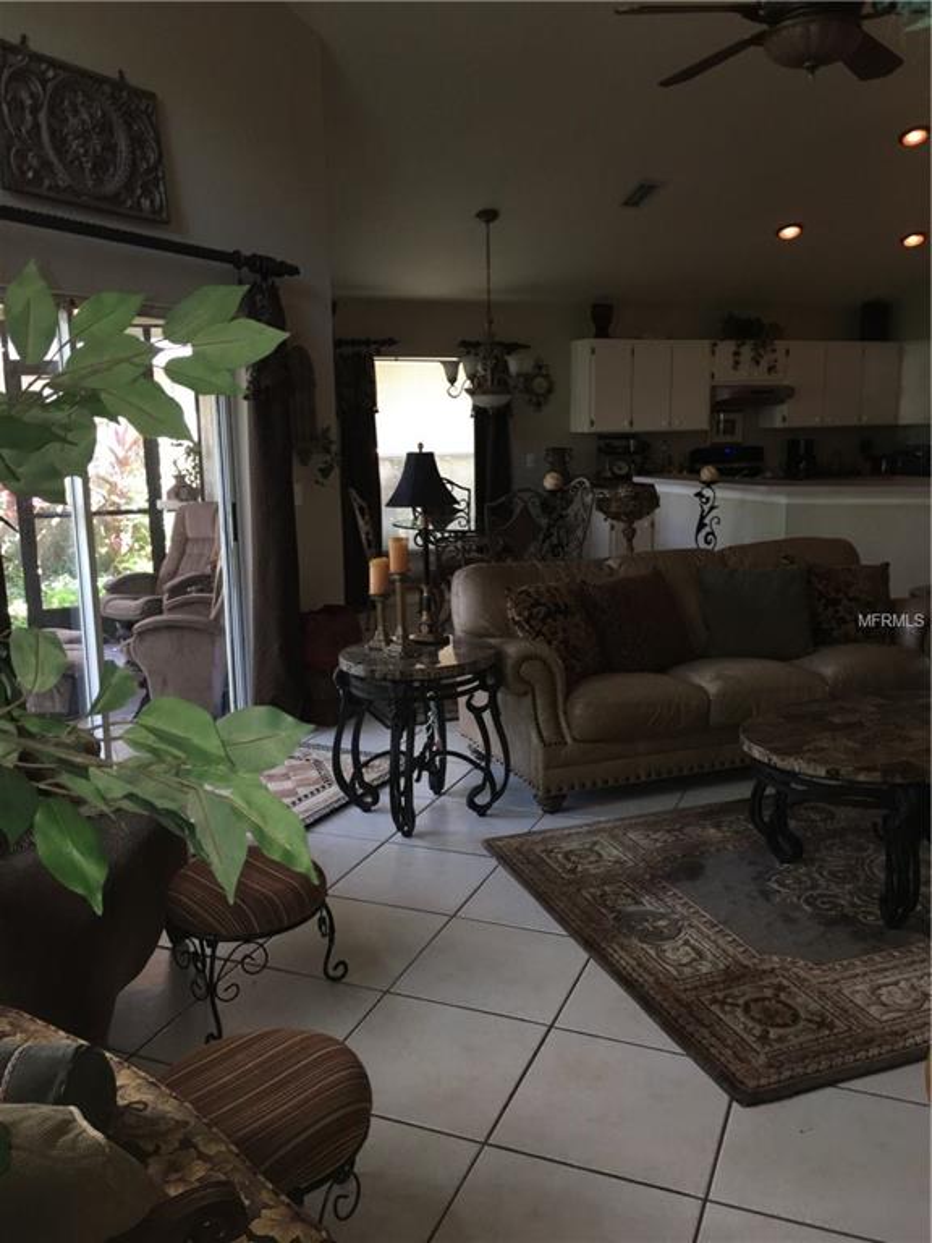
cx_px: 466
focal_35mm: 29
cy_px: 622
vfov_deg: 61.7
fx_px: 1041
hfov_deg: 48.2
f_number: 2.2
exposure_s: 1/17
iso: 80
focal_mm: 4.15
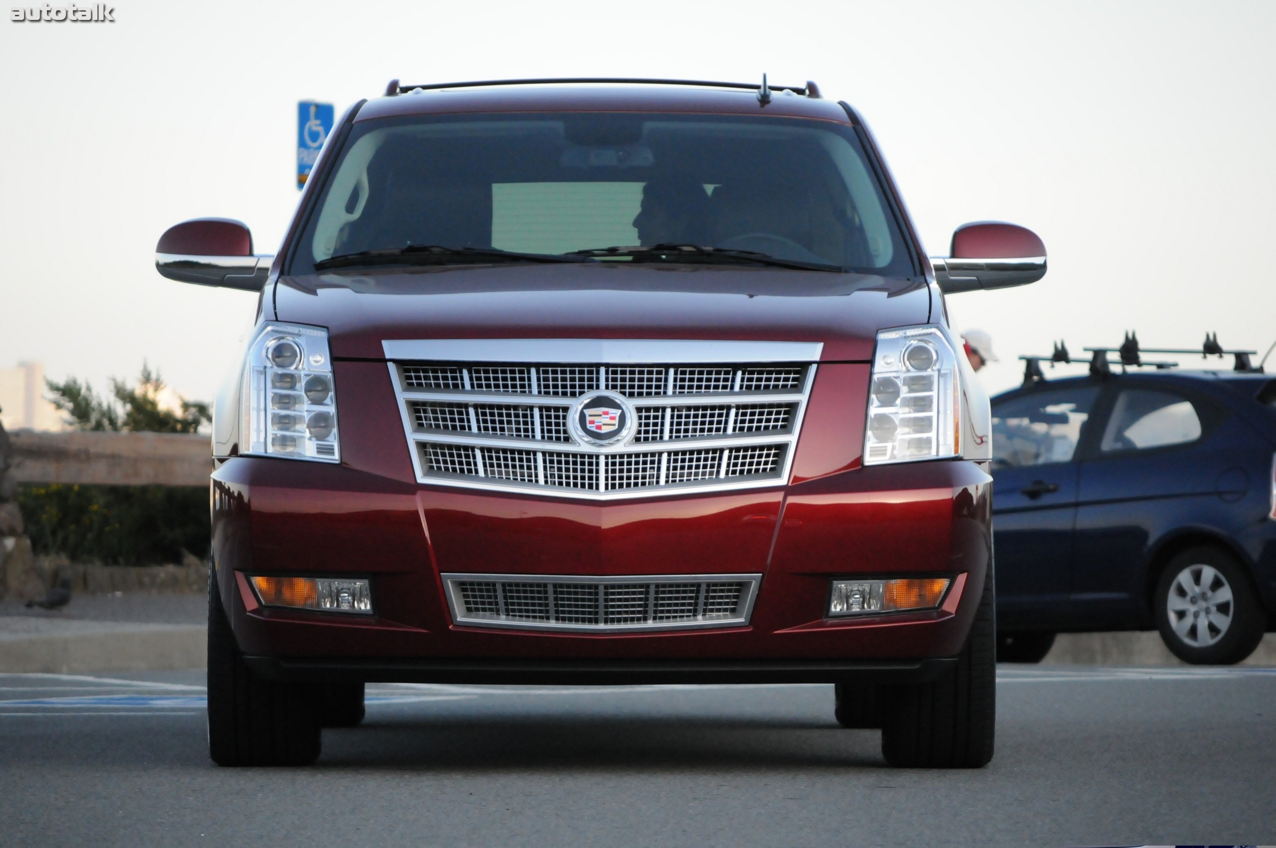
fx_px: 7169
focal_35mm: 202
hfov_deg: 10.2
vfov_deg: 6.8
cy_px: 424
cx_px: 638
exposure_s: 1/2000
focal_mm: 135
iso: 2000
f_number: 5
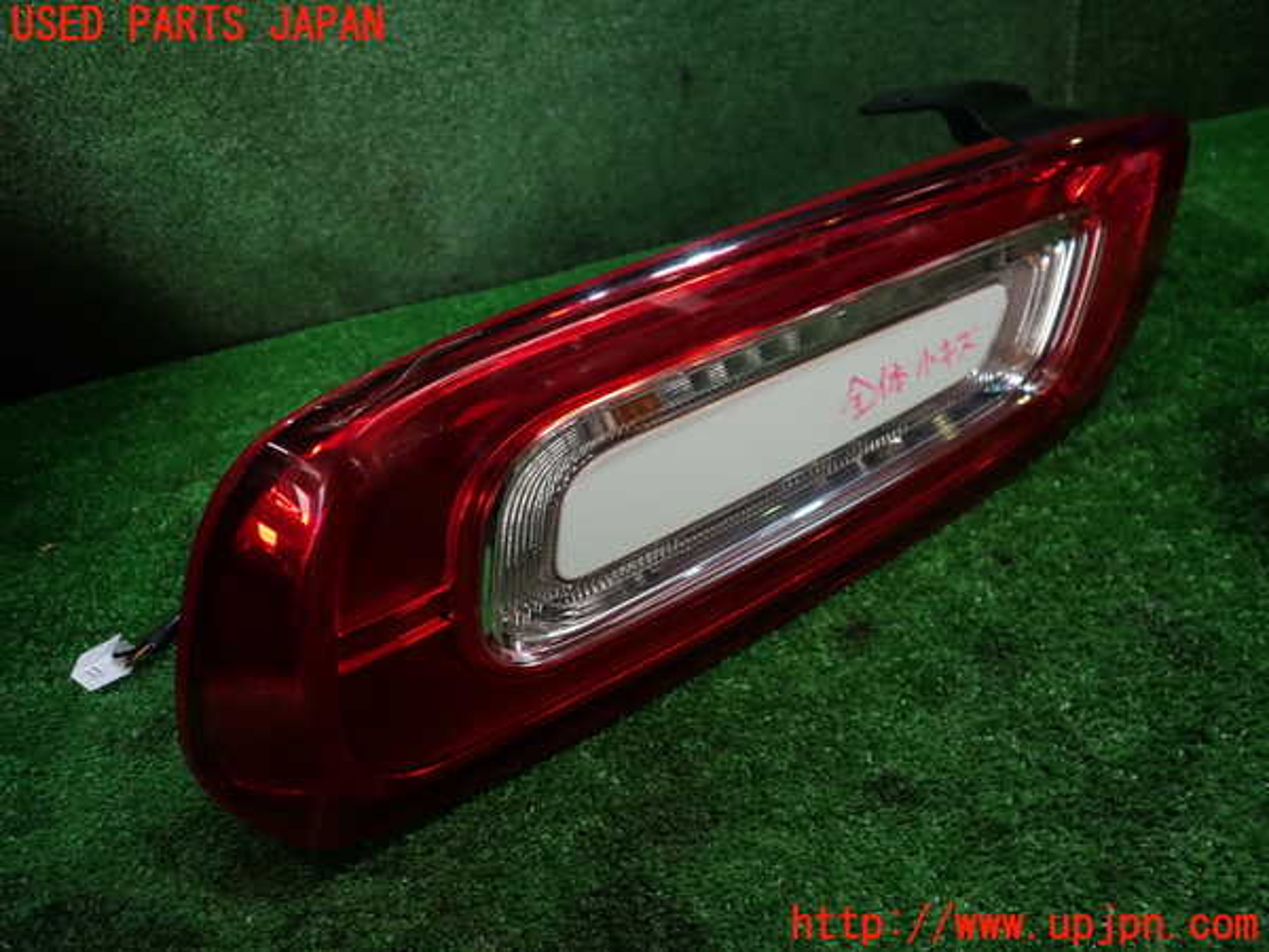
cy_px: 476
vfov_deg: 54.9
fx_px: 916
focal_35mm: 25
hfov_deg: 69.4
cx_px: 634
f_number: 2
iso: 125
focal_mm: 4.5
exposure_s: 1/60
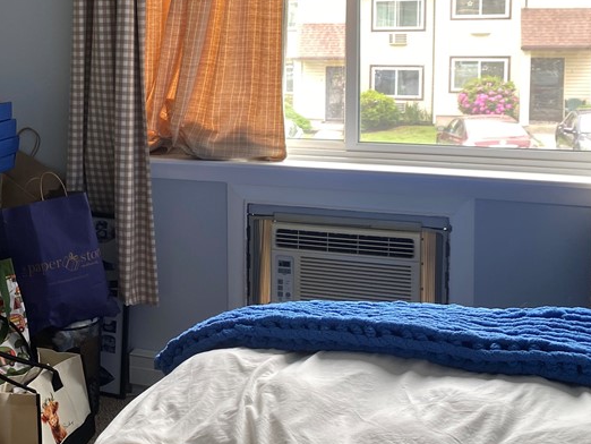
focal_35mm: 51
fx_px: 871
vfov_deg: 28.0
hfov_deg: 34.8
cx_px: 34
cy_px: 93
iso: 100
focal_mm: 4.25
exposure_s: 1/120
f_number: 1.8
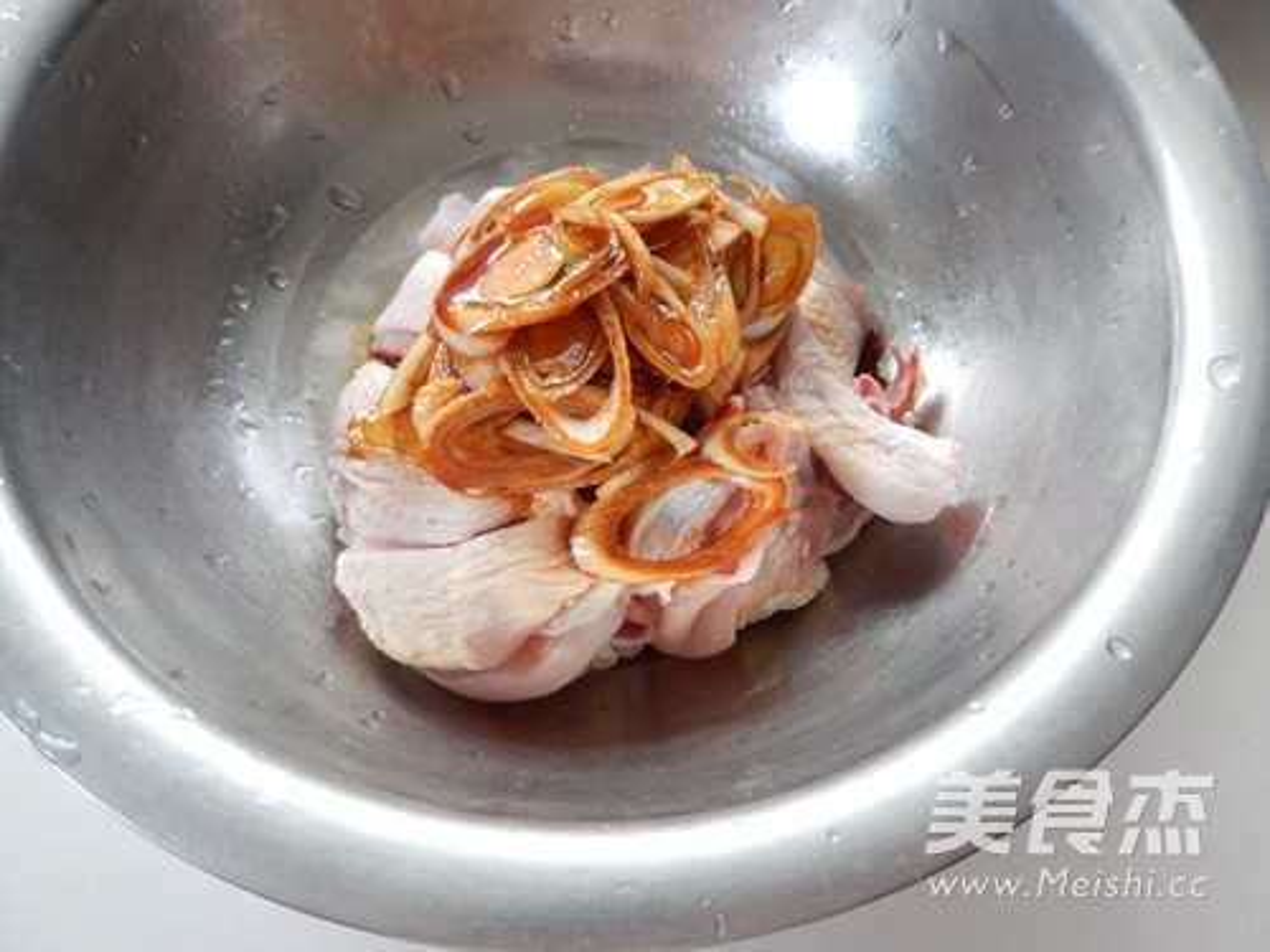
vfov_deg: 54.9
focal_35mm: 25
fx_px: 917
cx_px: 635
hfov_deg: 69.4
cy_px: 476
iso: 125
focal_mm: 4.5
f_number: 3.4
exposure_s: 1/25
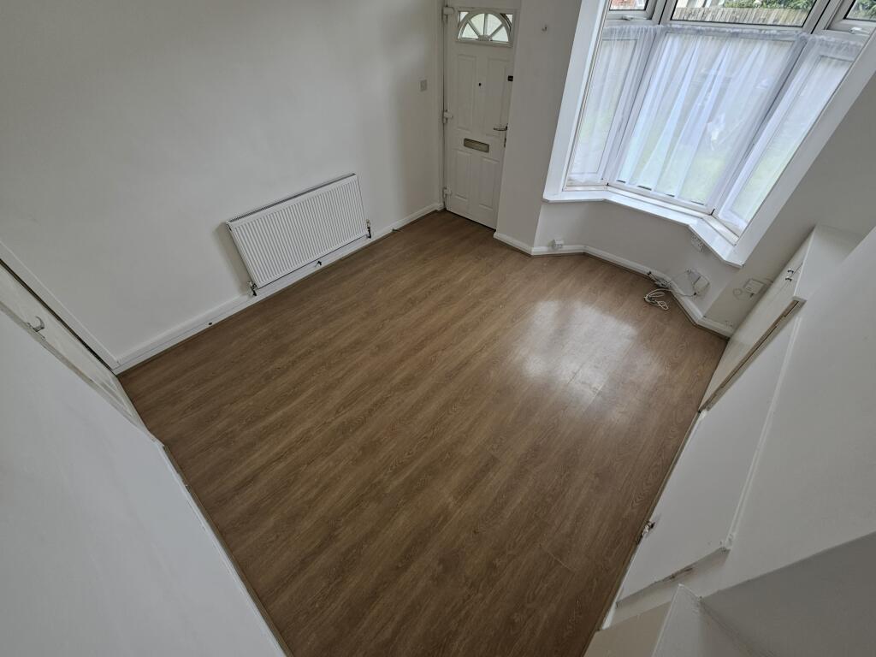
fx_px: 329
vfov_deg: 89.9
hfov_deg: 106.2
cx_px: 438
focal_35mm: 13
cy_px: 328
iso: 50
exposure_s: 1/105
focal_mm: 2.2
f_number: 2.2
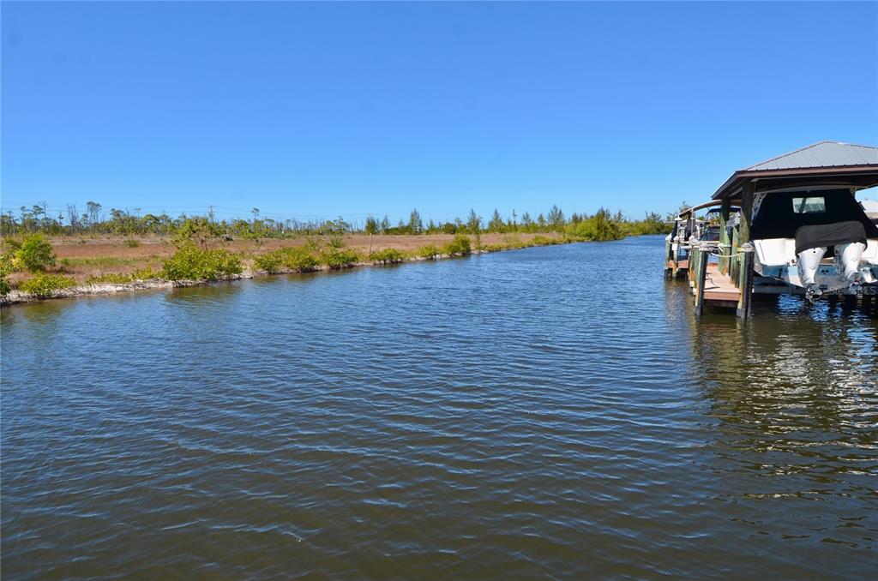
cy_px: 290
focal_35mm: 36
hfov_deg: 53.2
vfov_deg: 36.7
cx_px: 439
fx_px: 876
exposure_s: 1/250
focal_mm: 24
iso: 100
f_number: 8
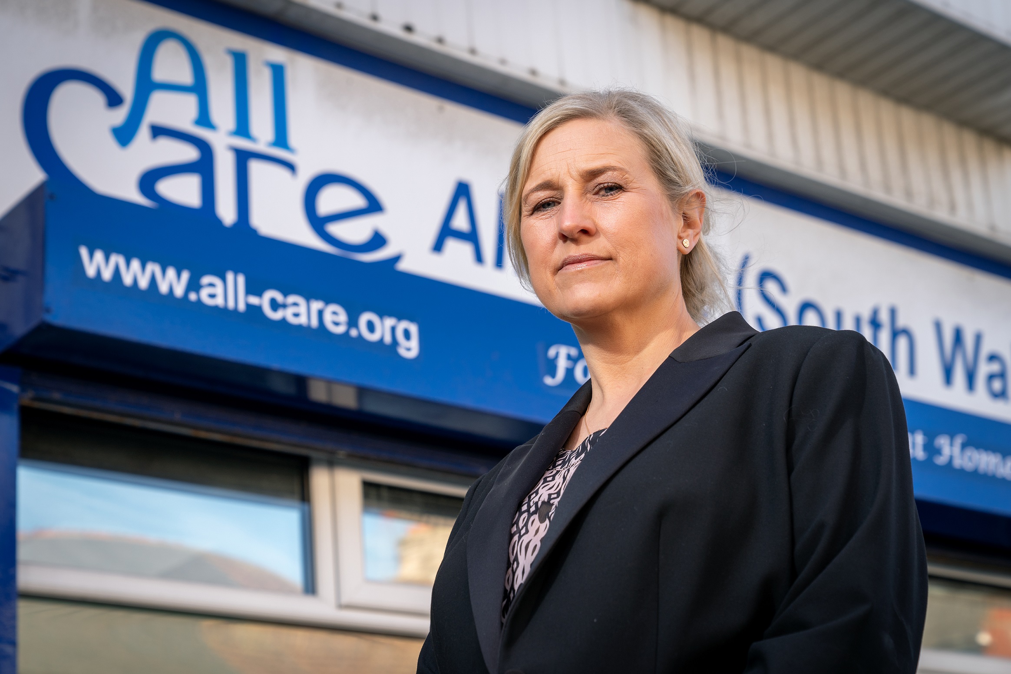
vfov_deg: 21.2
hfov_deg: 31.4
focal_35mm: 64
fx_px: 1797
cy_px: 337
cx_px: 506
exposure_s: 1/200
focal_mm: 64
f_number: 5
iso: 125
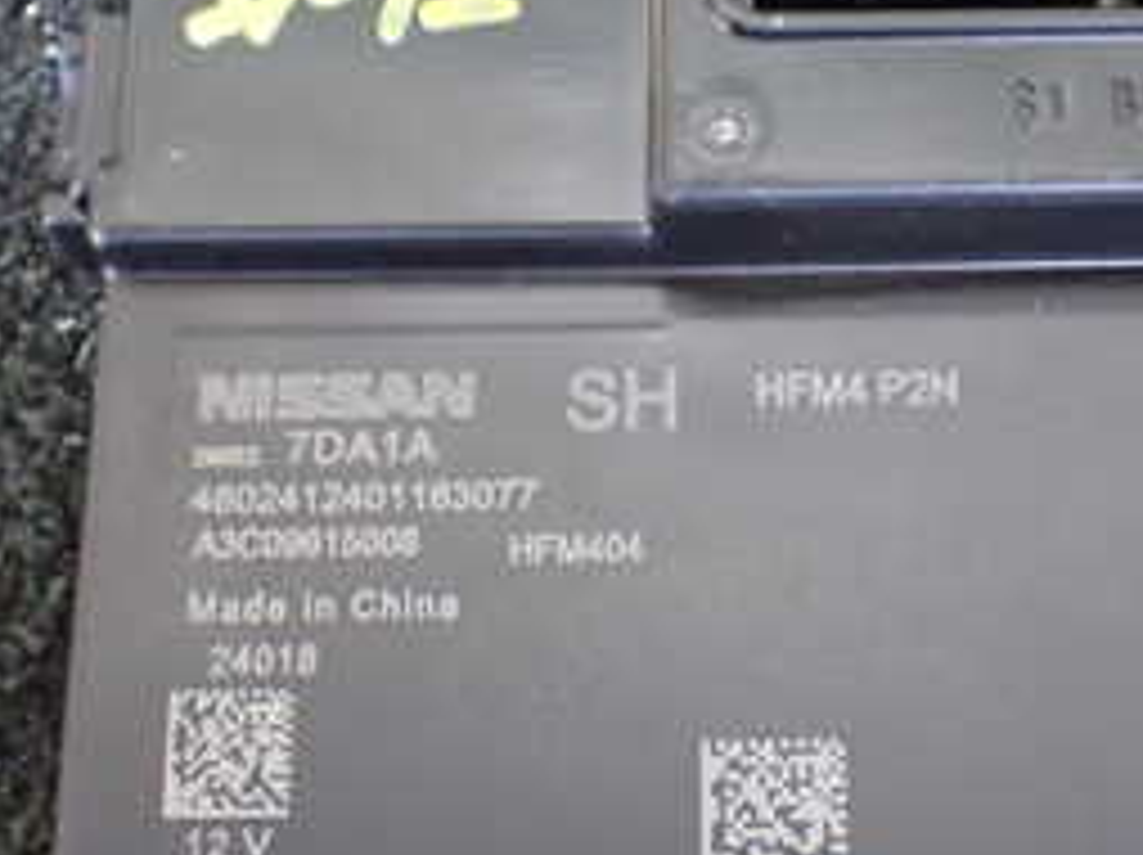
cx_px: 801
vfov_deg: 20.6
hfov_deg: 27.2
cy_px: 256
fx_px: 2342
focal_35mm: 71
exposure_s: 1/30
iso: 800
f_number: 2.3
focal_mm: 5.4
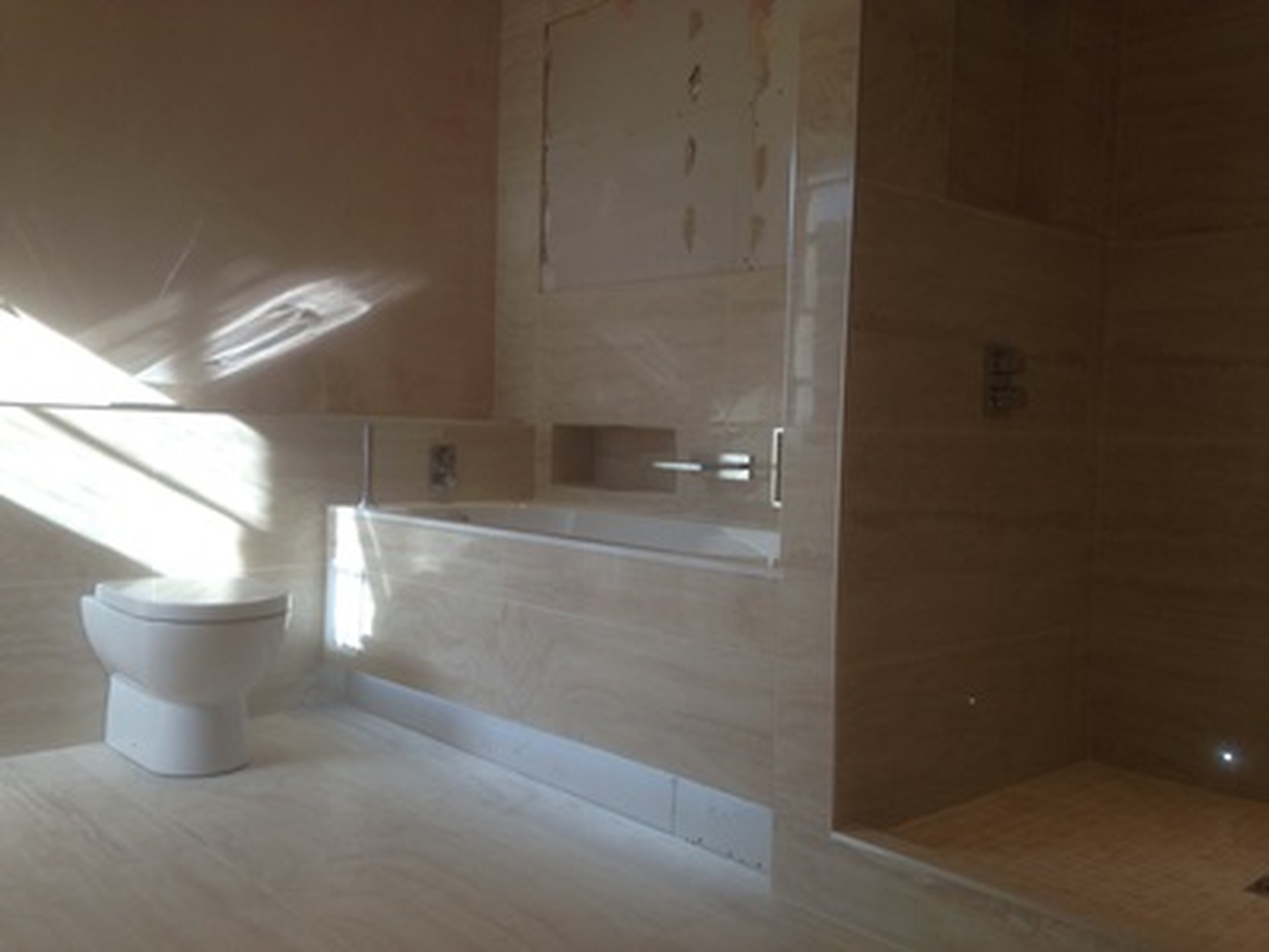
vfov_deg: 42.9
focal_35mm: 33
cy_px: 476
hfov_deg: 55.4
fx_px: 1210
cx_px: 634
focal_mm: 4.12
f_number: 2.4
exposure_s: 1/120
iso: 50
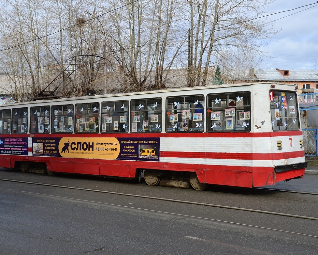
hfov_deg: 41.1
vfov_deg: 33.4
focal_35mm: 45
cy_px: 128
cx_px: 149
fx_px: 424
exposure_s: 1/320
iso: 400
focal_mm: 26
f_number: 10
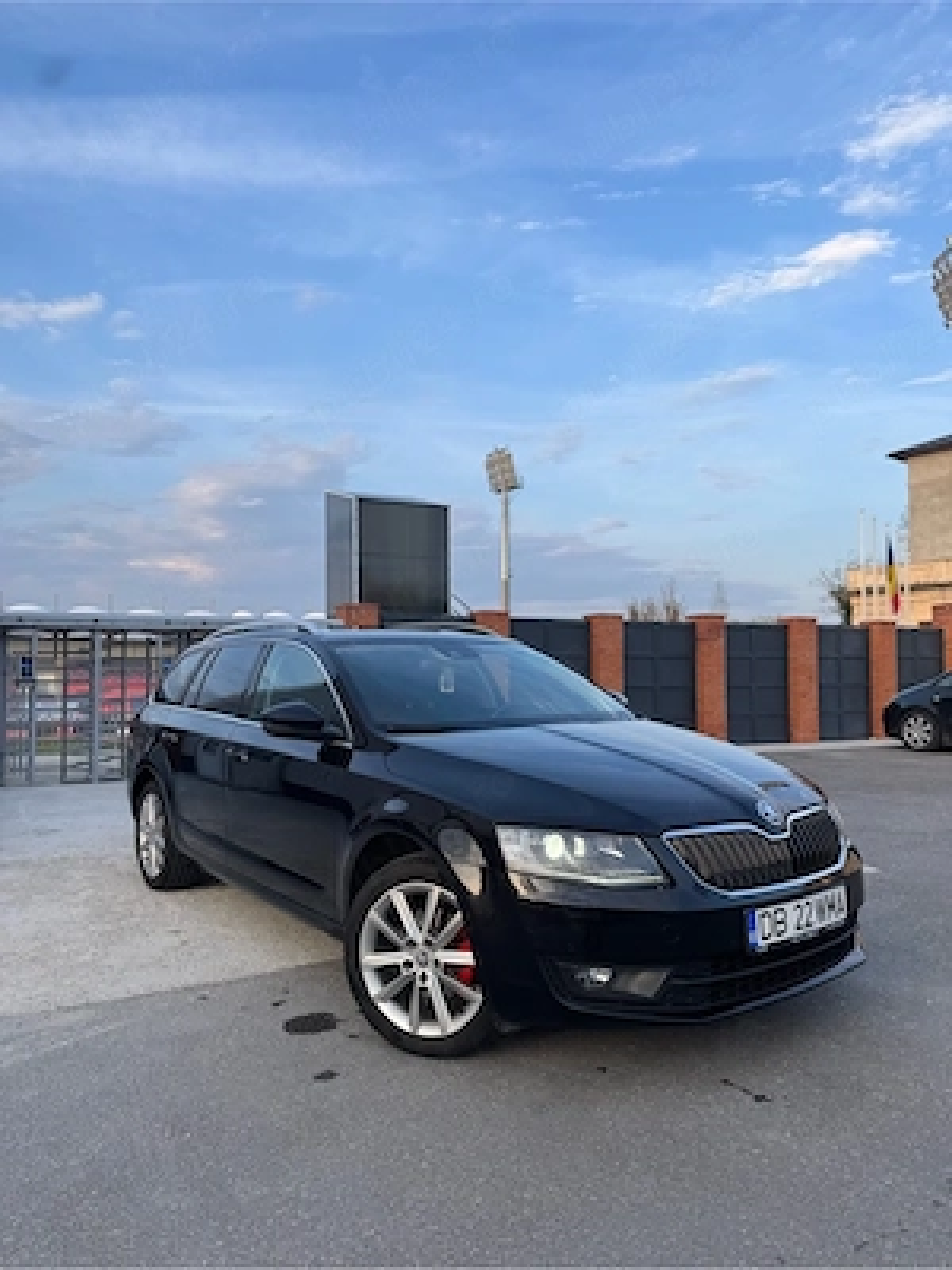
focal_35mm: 24
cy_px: 635
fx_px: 880
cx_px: 476
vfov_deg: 71.6
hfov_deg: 56.8
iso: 80
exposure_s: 1/1010
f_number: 1.78
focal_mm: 6.76
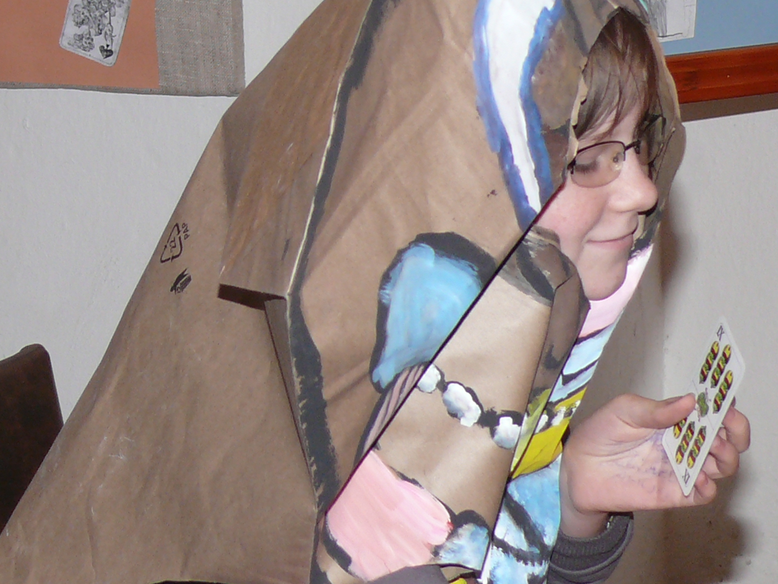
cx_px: 459
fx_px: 4945
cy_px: 312
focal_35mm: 220
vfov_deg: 6.8
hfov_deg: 9.0
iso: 100
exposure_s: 1/30
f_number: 3.2
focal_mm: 16
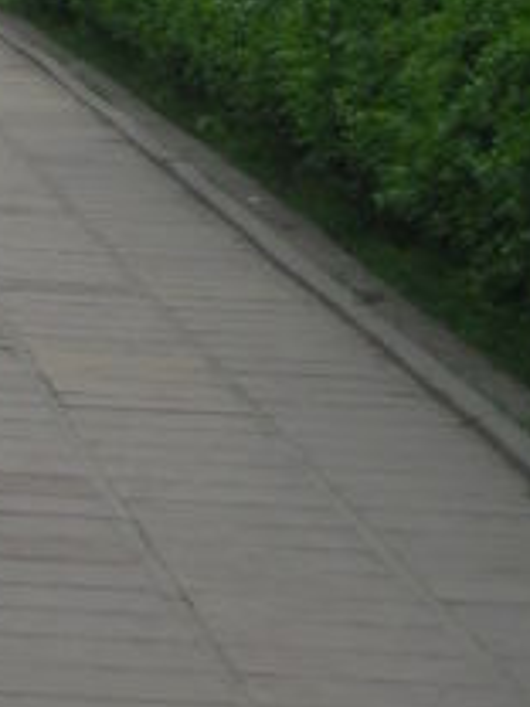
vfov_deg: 5.6
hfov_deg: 4.2
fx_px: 7125
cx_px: -224
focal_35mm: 349
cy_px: -727
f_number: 8.3
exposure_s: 1/130
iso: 50
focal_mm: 13.7
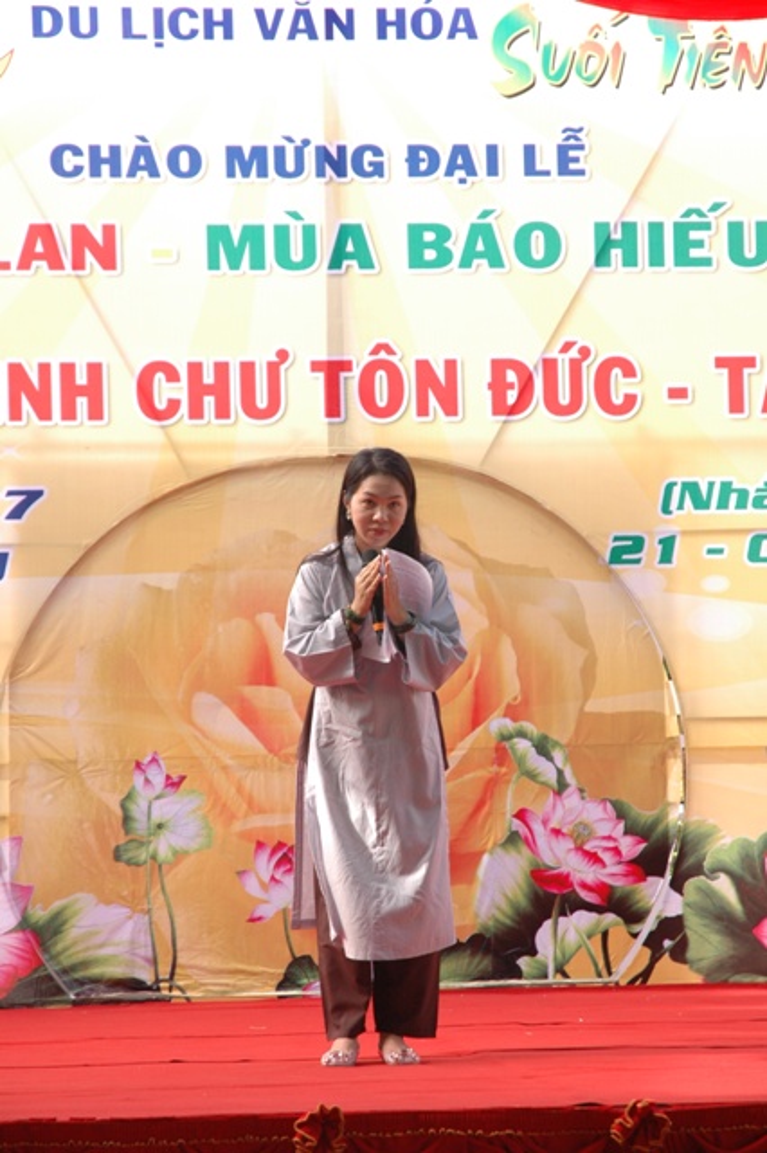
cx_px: 384
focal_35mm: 105
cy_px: 576
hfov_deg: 13.0
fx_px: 3359
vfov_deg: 19.5
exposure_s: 1/125
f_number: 5.6
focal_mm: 70
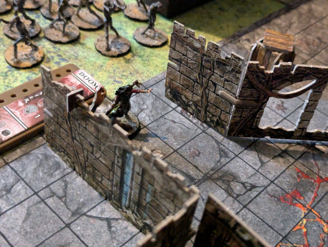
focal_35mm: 48
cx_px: 164
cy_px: 124
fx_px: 455
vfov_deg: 30.3
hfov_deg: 39.6
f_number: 1.85
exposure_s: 1/55.2
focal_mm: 6.81
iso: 1726
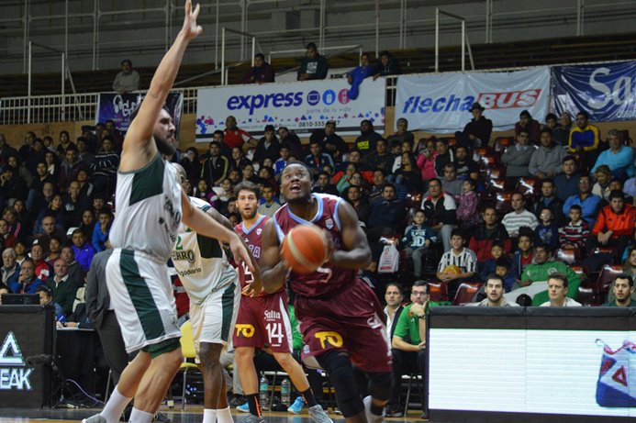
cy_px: 212
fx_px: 2065
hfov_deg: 17.5
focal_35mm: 117
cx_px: 318
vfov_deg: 11.7
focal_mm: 78
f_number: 4.5
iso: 3200
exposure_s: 1/200
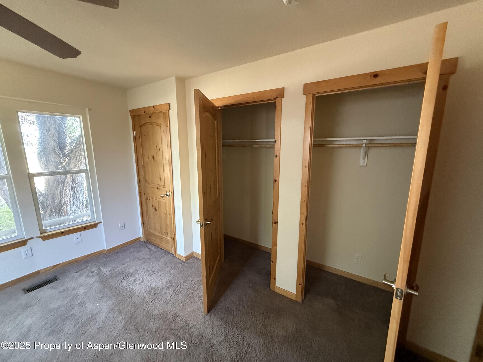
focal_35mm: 14
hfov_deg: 102.1
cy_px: 181
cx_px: 242
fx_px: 195
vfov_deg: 85.7
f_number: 2.2
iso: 640
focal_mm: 2.22
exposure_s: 1/60
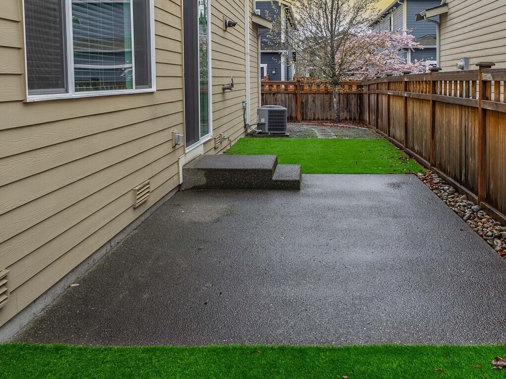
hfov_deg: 56.2
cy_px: 100
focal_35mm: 32
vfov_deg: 42.9
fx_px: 468
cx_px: 313
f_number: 7.1
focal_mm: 20
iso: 100
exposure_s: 1/30
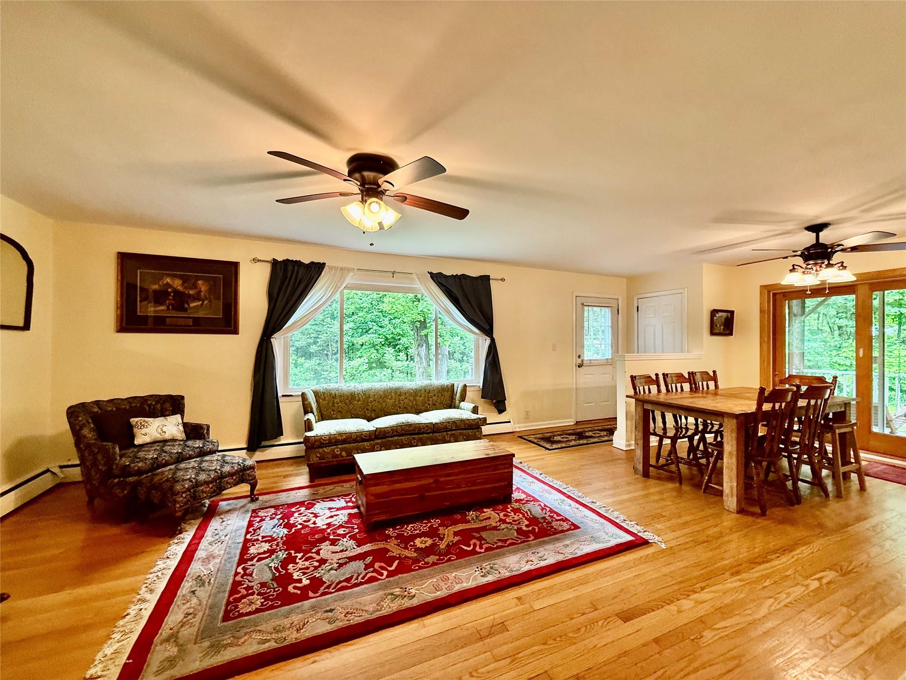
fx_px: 366
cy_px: 340
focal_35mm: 14
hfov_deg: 102.1
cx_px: 453
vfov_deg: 85.7
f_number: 2.2
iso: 250
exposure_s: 1/60
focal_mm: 2.22
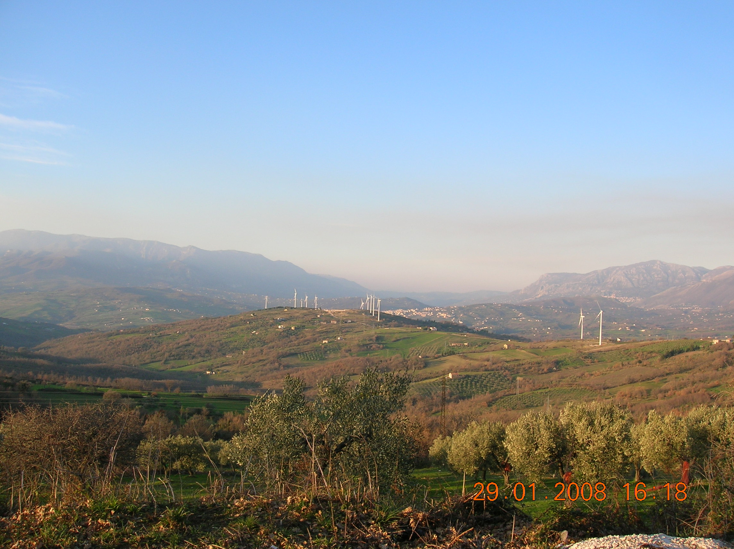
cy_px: 274
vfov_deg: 41.7
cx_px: 367
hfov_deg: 54.0
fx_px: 720
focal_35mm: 34
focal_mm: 5.7
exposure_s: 1/120
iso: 50
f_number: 4.9
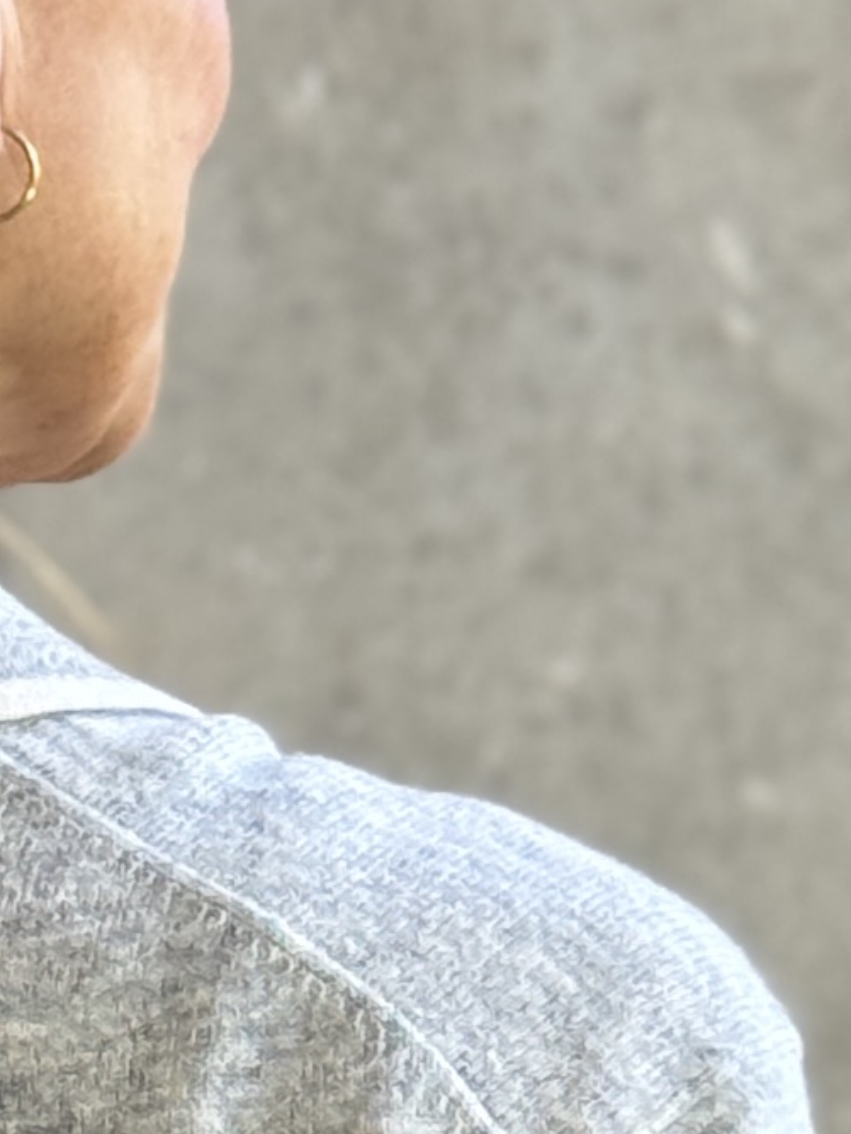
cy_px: 1268
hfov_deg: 5.1
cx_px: -229
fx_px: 9497
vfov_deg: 6.8
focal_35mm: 290
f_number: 1.78
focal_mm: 6.76
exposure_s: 1/100
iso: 80
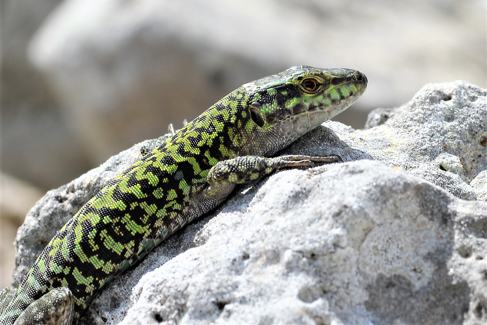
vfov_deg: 13.0
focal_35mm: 105
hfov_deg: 19.5
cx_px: 244
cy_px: 162
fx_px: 1421
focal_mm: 105
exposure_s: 1/320
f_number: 11
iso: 200
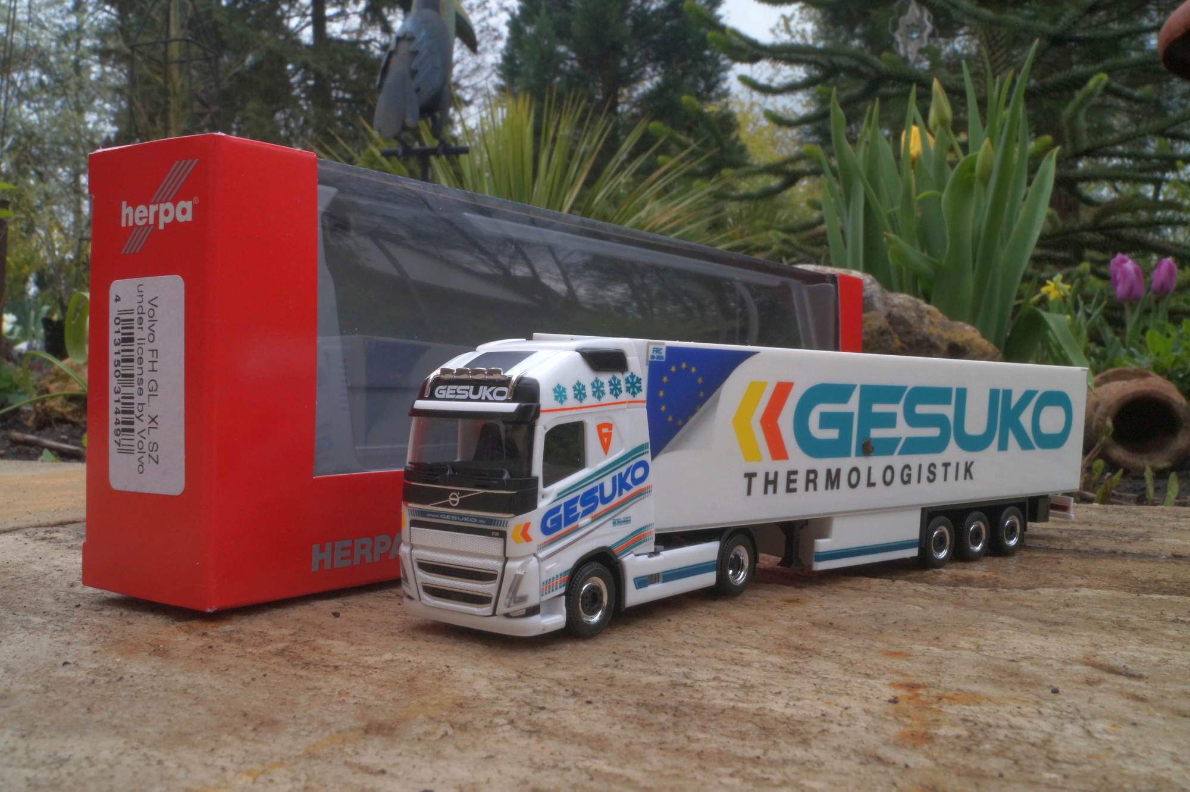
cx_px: 595
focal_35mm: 36
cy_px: 396
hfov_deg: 53.2
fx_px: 1189
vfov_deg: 36.8
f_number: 22
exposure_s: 1/60
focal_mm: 24
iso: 500
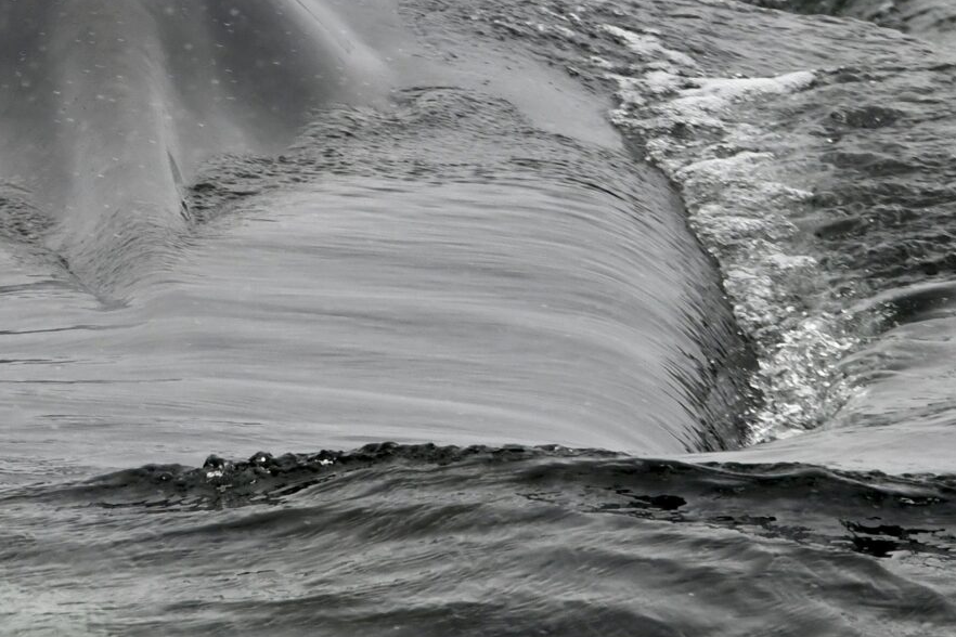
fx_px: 69384
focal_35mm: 2613
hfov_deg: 0.8
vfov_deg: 0.5
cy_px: -162
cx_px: 61
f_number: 9
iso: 1000
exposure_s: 1/1000
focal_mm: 600
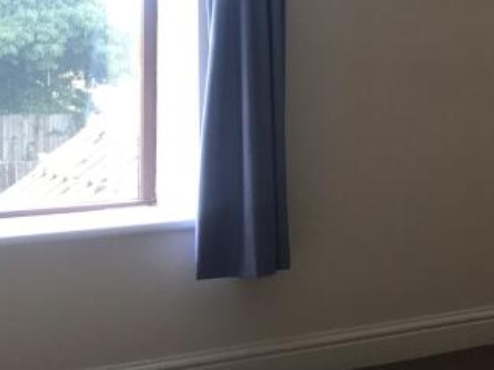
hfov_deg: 20.3
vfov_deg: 16.2
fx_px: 1284
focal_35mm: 90
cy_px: 50
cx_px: 602
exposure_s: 1/99
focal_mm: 3.99
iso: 32
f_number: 1.8
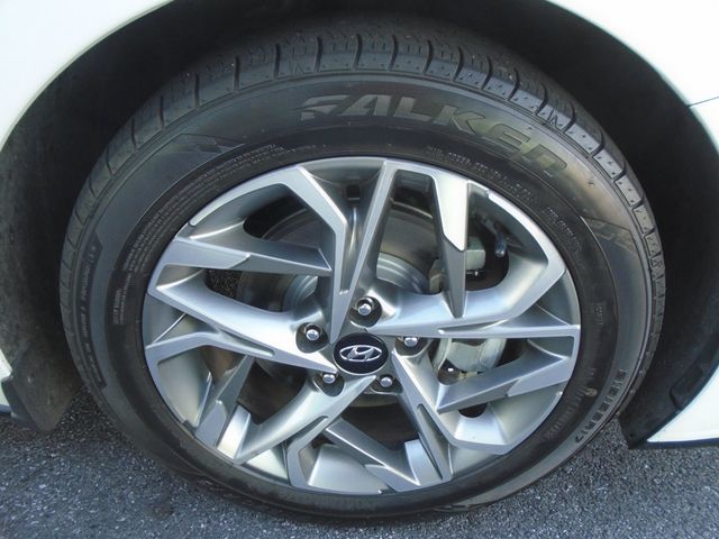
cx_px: 360
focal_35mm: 26
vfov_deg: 53.1
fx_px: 540
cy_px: 270
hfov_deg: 67.3
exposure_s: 1/30
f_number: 3.2
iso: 100
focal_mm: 4.6
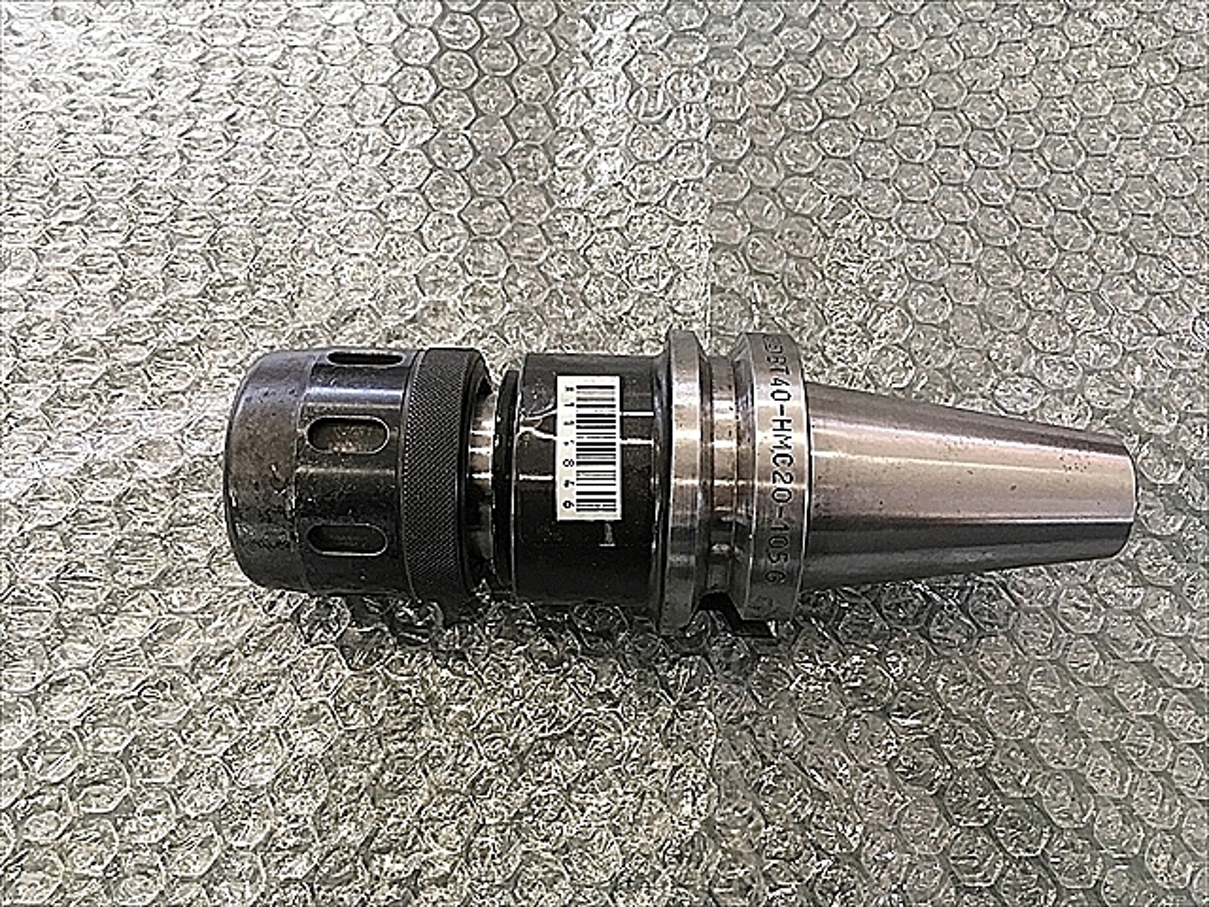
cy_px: 454
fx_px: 1013
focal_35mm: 29
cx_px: 604
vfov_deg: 48.2
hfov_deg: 61.7
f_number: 2.2
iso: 32
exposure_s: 1/30
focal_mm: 4.15
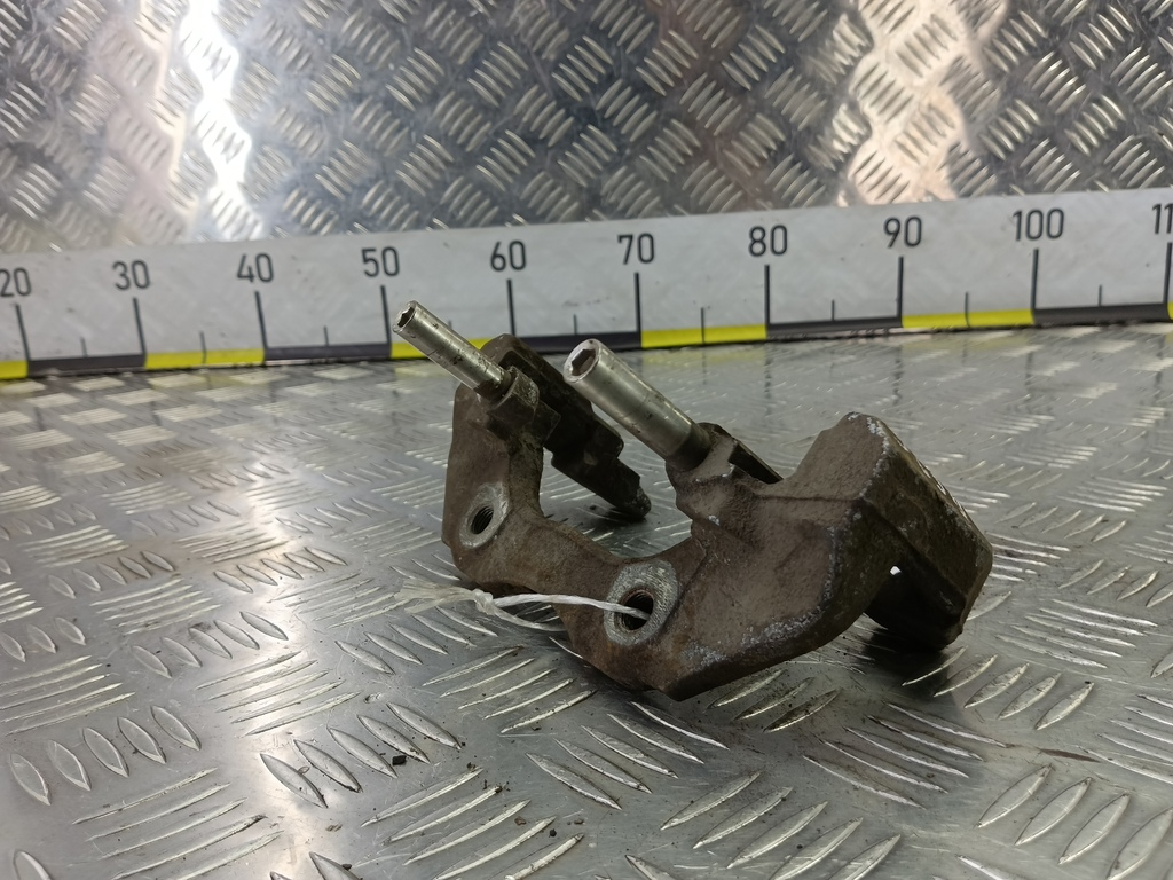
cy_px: 440
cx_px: 586
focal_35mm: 27
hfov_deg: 65.3
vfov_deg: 51.4
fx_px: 915
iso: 113
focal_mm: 4.11
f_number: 1.6
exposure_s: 1/50
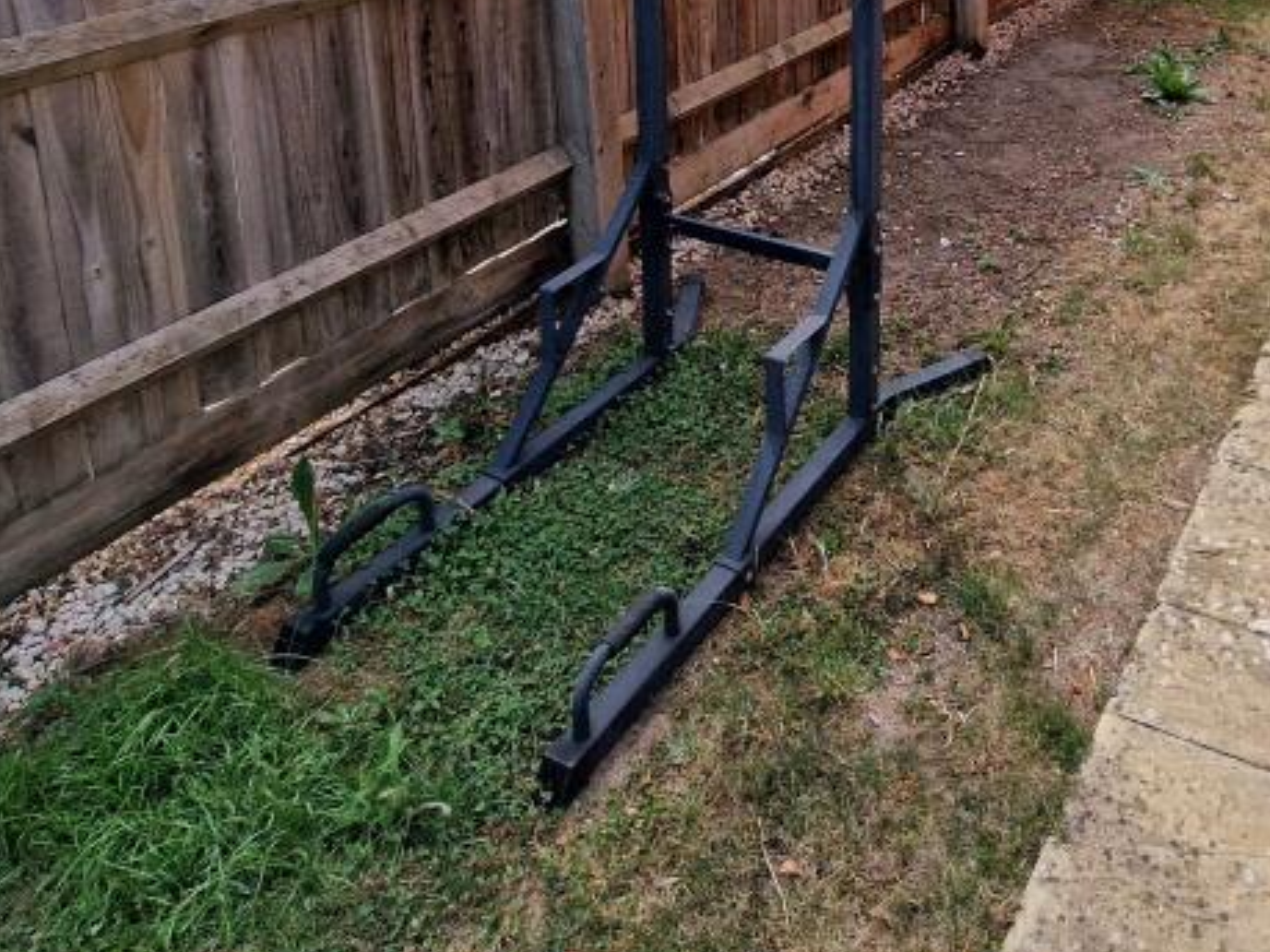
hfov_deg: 59.1
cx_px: 919
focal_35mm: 29
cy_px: -69
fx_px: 1064
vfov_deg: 40.1
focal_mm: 2.2
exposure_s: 1/2256
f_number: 2.2
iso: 50
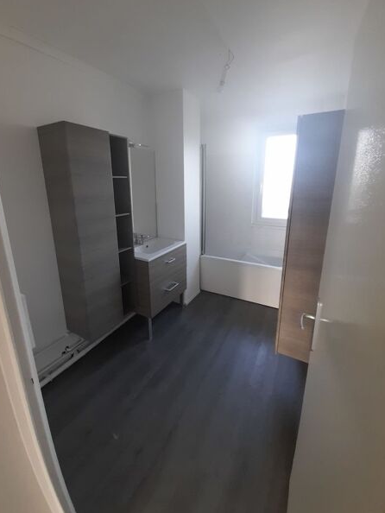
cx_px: 196
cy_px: 240
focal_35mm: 14
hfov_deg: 85.7
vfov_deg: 101.9
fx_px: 207
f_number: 2.2
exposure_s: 1/50
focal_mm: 1.42
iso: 160
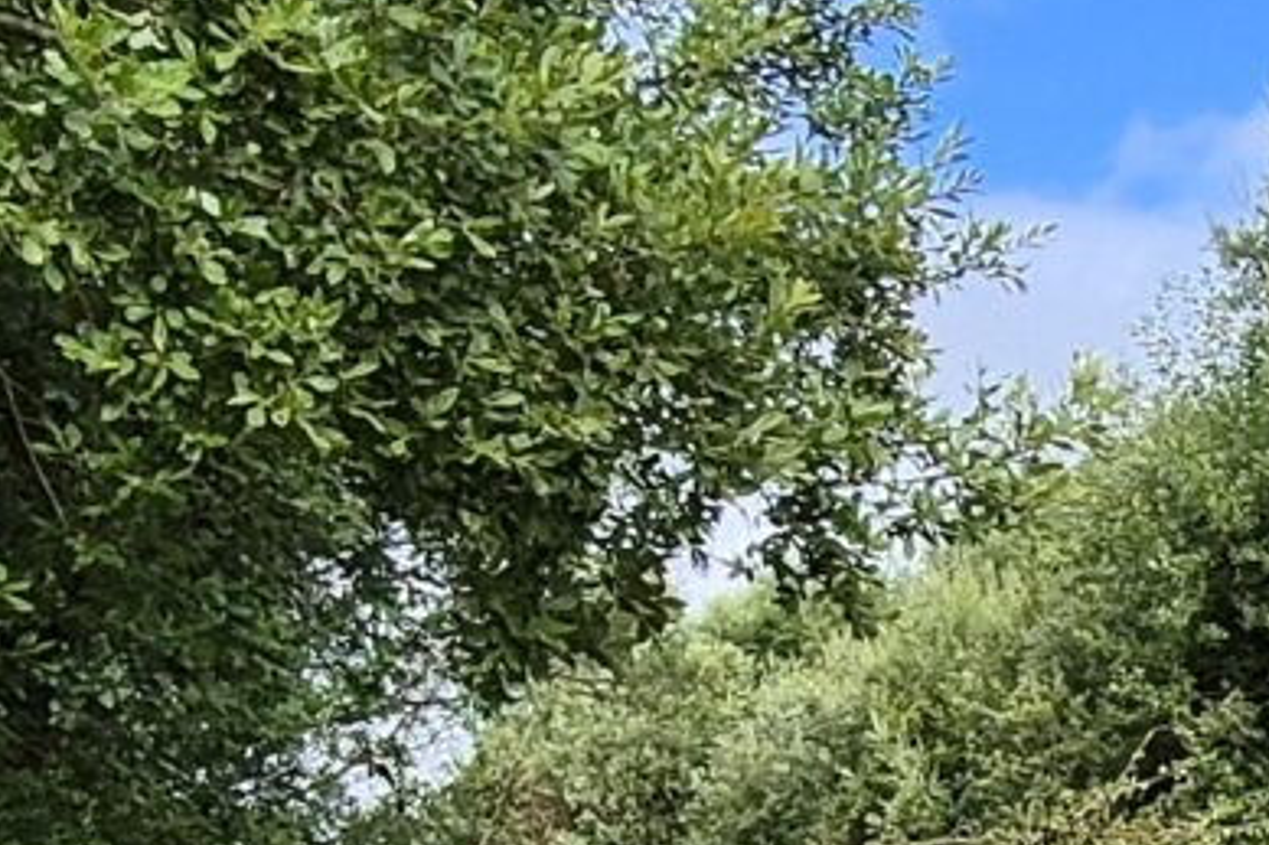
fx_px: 3136
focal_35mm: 89
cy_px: 1360
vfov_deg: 14.1
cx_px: 1458
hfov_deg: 21.5
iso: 50
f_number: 2.2
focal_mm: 2.2
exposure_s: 1/1176
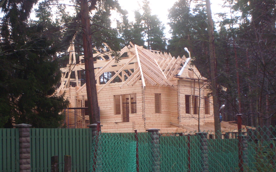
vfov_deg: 15.3
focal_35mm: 85
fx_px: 639
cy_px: 102
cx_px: 138
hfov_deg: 24.4
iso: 200
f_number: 4.3
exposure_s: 1/60
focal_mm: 13.39
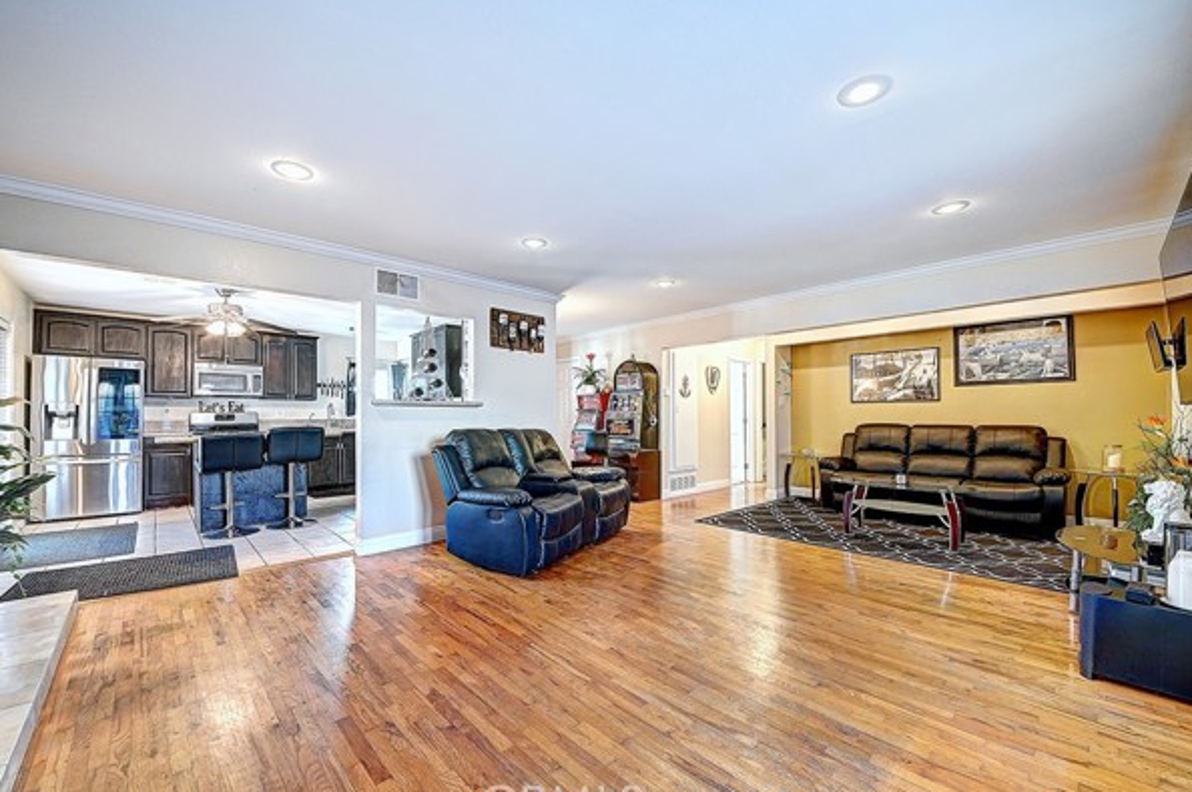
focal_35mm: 14
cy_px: 406
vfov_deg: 81.1
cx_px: 562
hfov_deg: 104.2
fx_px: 463
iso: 400
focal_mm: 13
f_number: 8
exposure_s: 1/2.5
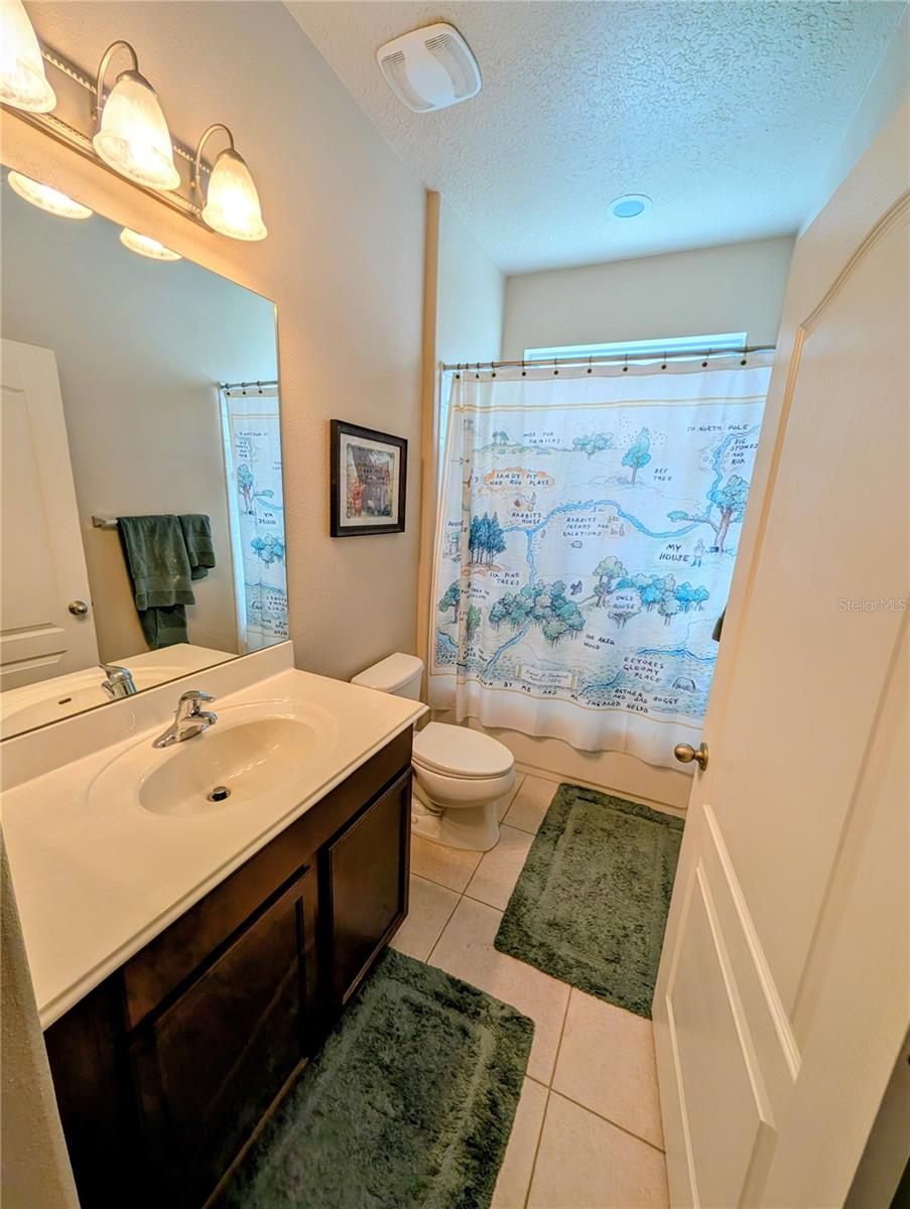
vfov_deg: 110.5
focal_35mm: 12
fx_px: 420
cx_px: 455
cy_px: 604
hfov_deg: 94.6
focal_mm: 2.02
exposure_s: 1/242
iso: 49
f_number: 1.7
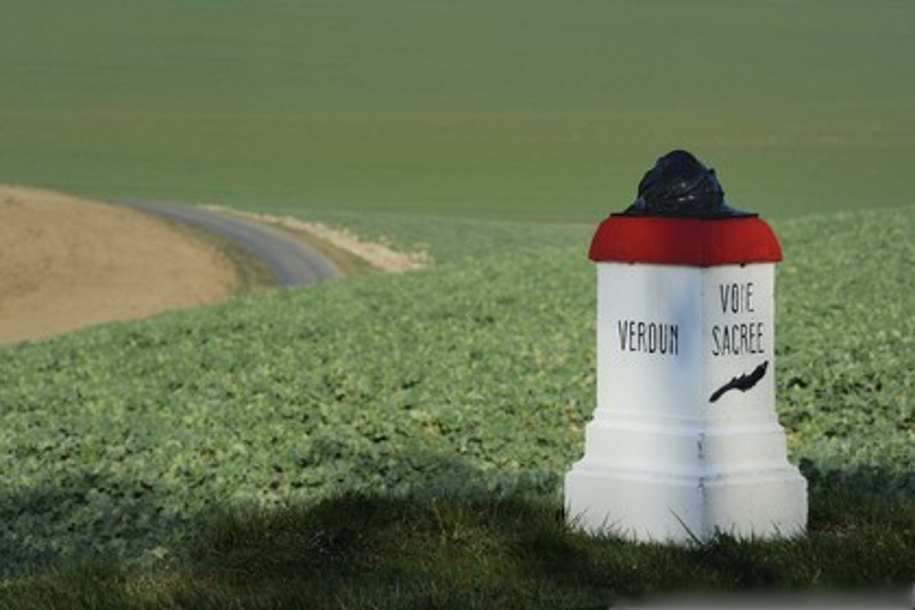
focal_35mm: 200
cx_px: 458
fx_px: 5083
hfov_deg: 10.3
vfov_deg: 6.9
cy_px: 305
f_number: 11
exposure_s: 1/250
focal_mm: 200
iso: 200
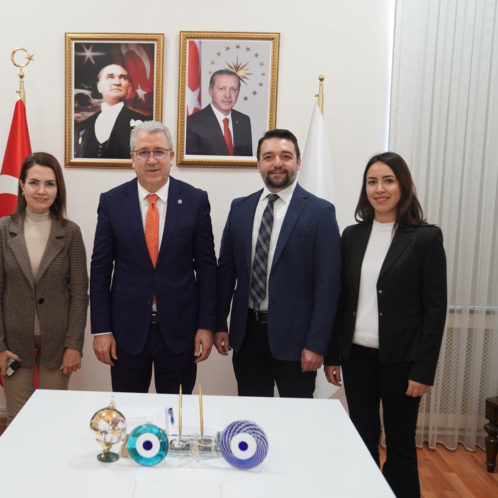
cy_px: 249
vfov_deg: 40.9
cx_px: 169
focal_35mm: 41
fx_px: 667
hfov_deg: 40.5
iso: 2000
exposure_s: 1/125
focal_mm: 32
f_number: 3.5
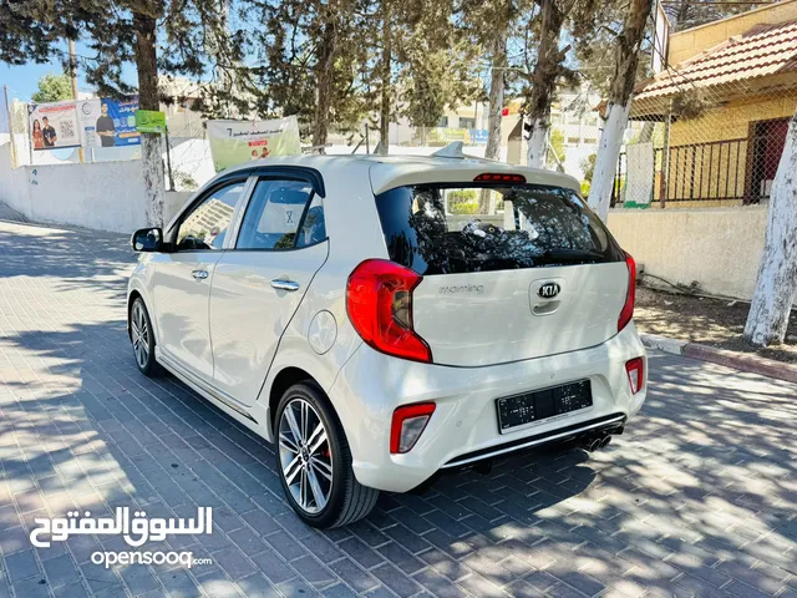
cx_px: 398
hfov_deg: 71.6
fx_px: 553
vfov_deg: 56.8
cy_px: 299
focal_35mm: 24
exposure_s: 1/1456
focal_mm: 6.76
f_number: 1.78
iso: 80
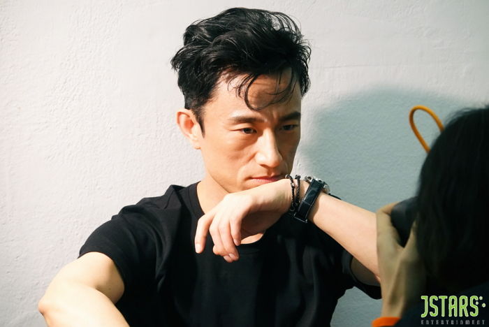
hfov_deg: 26.3
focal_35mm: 77
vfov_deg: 17.8
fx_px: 1047
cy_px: 164
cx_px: 244
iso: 4000
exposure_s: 1/80
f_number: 3.5
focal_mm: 28.07
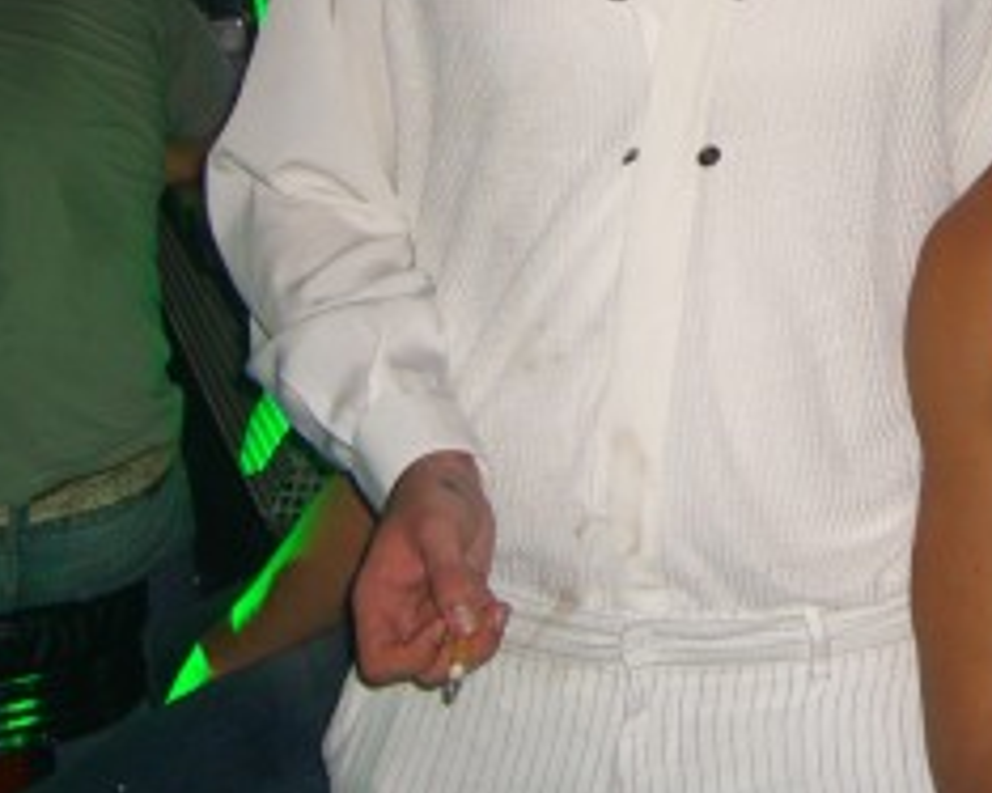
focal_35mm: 95
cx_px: 1030
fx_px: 2788
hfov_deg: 19.5
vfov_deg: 15.8
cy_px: -34
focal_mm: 7.9
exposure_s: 1/60
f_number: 2.8
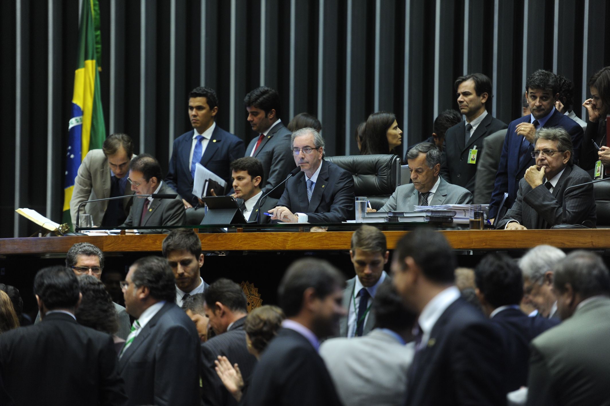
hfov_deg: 11.4
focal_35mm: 180
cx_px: 305
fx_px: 3048
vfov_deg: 7.6
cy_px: 203
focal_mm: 180
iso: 1250
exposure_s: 1/60
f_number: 2.8
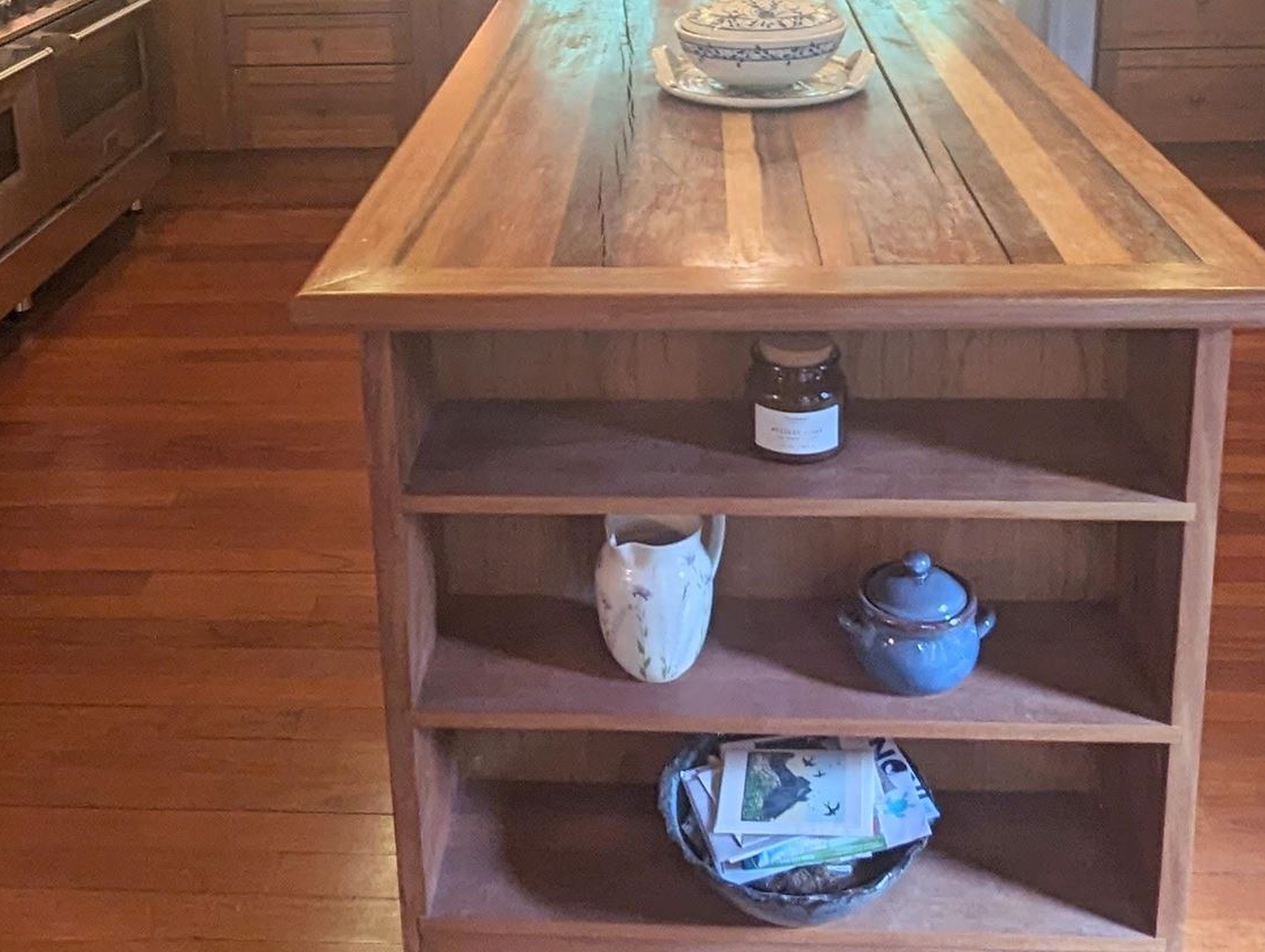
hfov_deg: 51.3
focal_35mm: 36
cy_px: 46
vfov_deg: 36.5
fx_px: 1317
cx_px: 592
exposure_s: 1/40
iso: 61
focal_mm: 1.95
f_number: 2.2
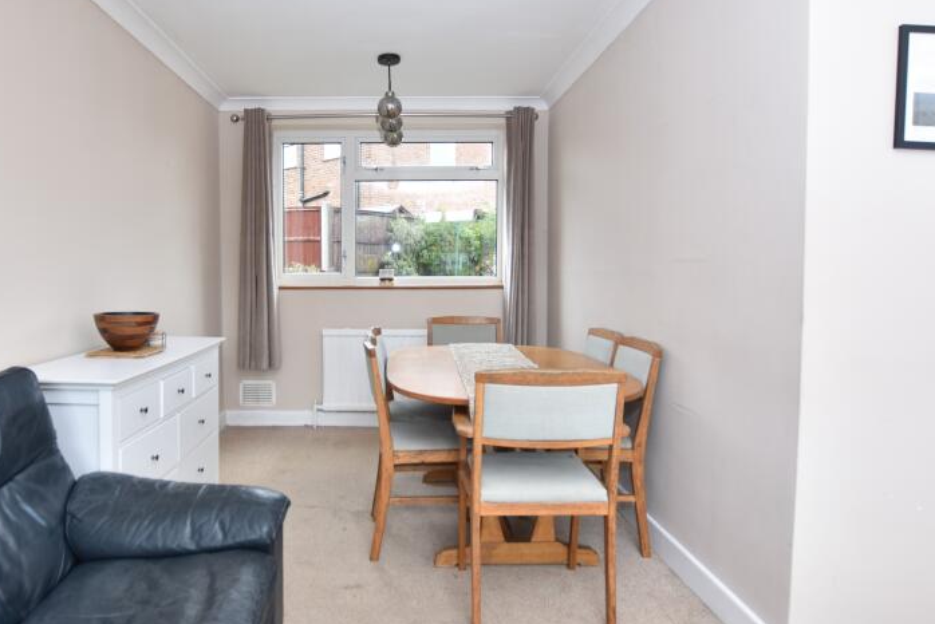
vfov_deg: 57.2
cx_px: 390
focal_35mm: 22
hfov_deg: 77.9
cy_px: 294
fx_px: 572
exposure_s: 1/80
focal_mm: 10
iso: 100
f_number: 3.5
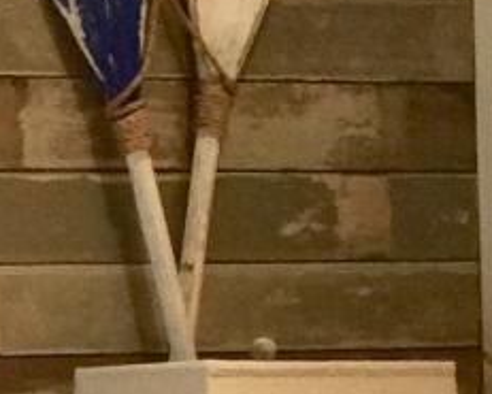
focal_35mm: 245
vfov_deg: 6.3
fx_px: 3569
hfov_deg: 7.3
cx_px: -773
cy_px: 462
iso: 50
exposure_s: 1/15
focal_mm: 4.15
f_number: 2.2
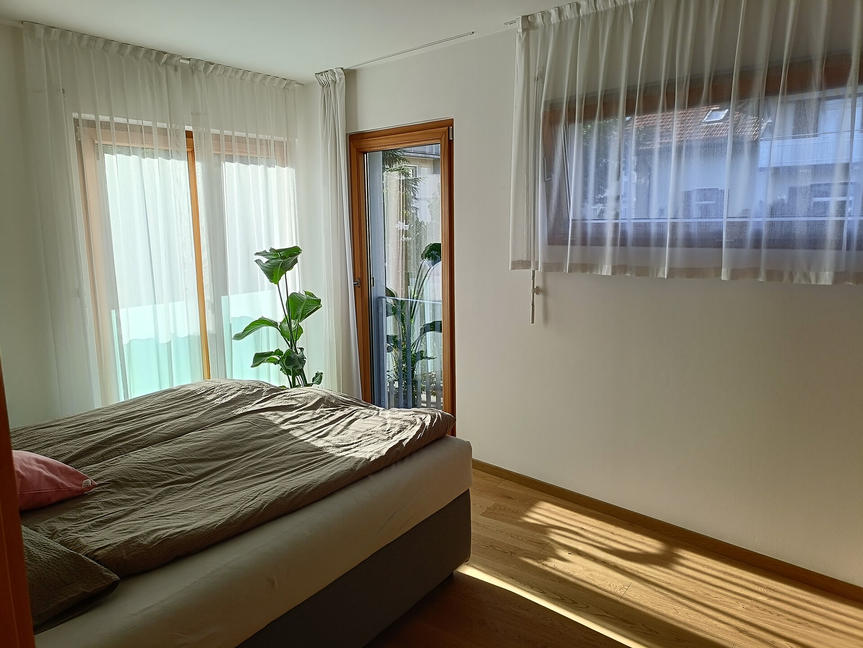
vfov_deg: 54.9
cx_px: 432
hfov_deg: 69.4
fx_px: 623
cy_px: 324
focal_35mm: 25
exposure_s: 1/155
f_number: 1.7
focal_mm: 4.7
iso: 50
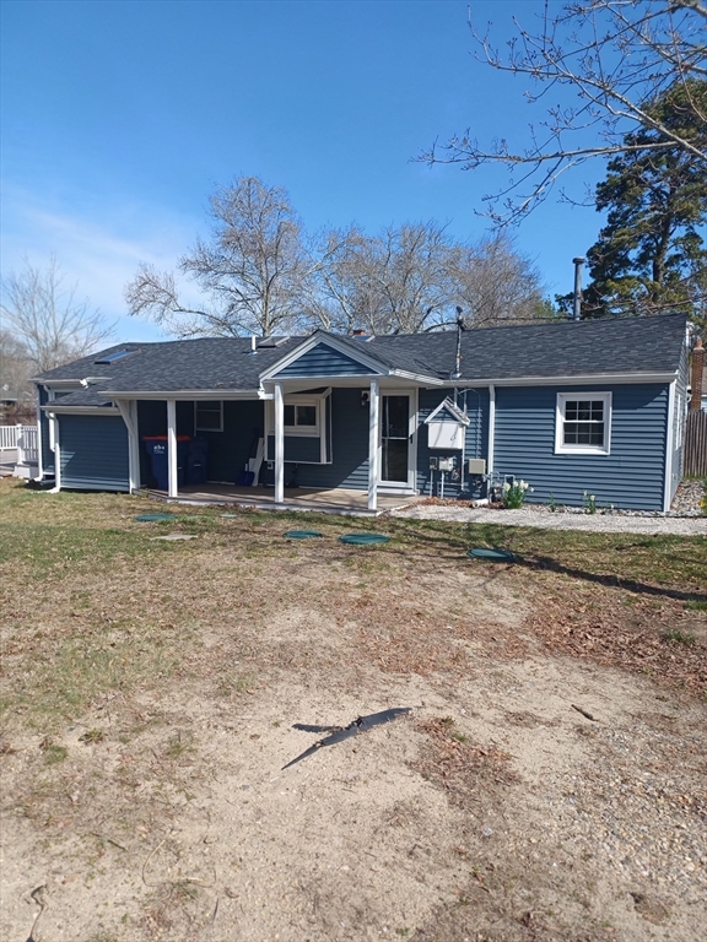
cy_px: 471
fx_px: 681
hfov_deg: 54.9
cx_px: 354
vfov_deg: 69.4
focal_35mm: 25
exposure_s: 1/418
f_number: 1.8
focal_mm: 4.6
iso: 32
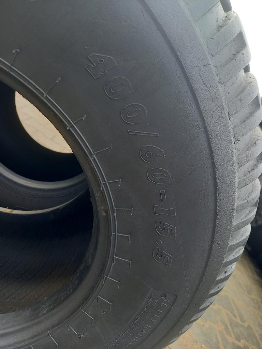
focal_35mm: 25
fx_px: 252
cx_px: 131
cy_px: 174
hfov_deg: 54.9
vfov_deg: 69.4
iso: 80
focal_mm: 4.65
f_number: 1.8
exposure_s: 1/50
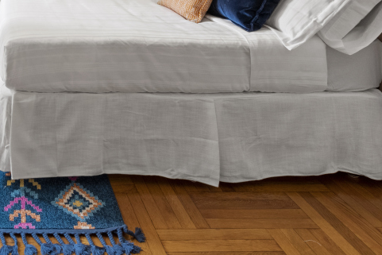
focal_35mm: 39
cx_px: -27
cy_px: -68
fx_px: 414
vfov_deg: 28.6
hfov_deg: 41.0
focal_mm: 15
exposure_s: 1/4
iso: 320
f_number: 9
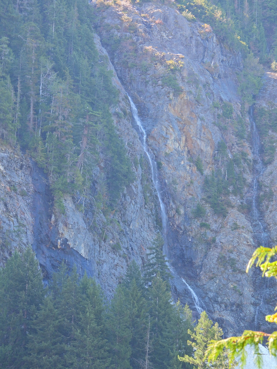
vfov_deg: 11.6
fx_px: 1814
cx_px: 138
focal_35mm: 170
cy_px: 184
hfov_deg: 8.7
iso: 100
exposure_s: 1/80
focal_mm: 30.3
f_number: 4.5
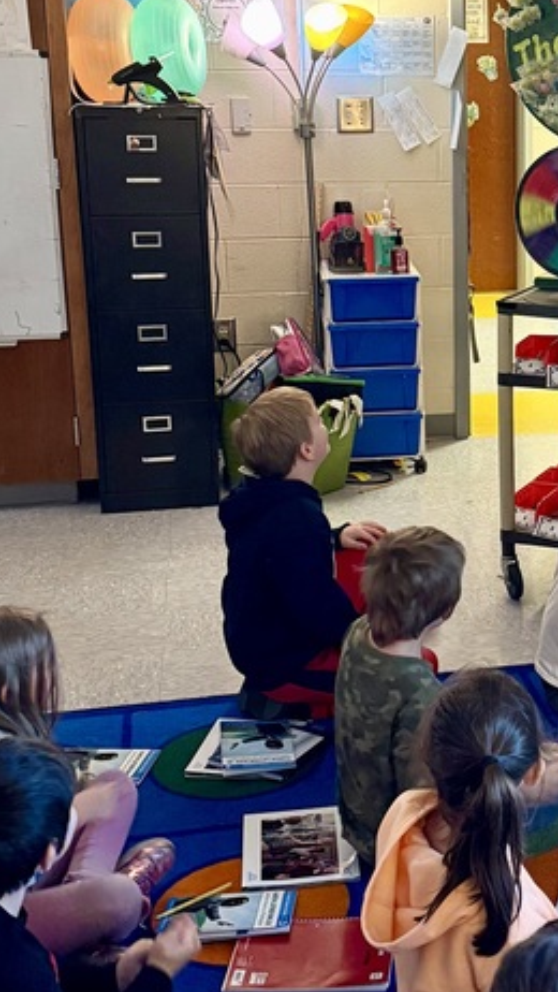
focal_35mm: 58
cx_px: 549
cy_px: 386
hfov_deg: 20.1
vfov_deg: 35.9
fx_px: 1525
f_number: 1.78
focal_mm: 6.76
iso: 500
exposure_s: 1/60
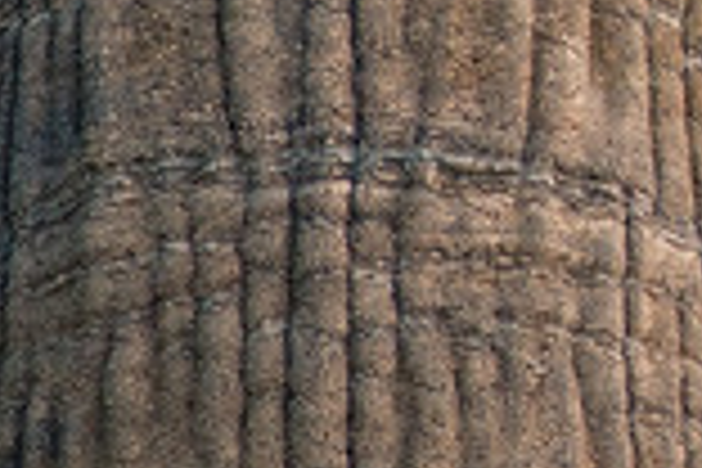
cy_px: -580
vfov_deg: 0.7
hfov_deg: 1.1
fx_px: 36033
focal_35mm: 1848
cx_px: 1534
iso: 400
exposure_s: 1/500
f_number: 5.6
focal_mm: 200
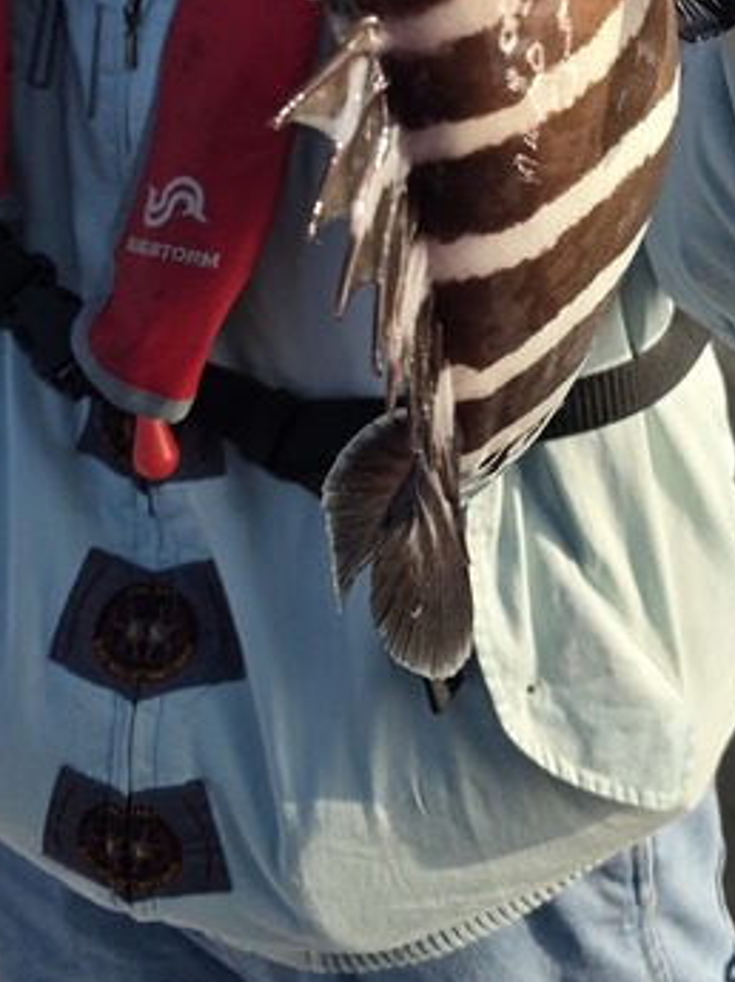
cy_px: -43
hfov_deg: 25.2
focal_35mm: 57
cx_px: 593
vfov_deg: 30.9
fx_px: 1617
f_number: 1.7
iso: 80
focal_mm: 6.3
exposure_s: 1/5017
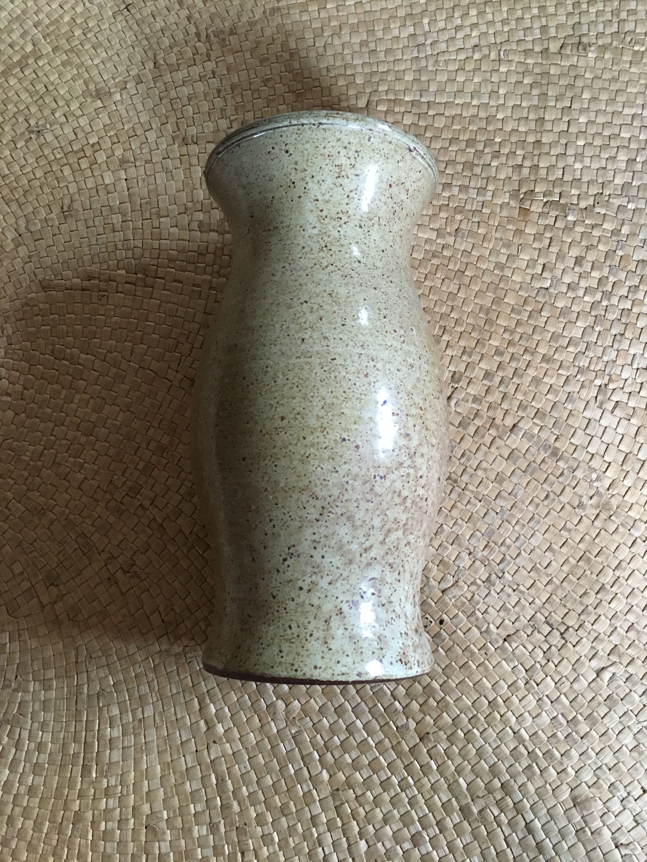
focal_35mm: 29
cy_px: 431
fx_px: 723
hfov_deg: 48.2
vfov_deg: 61.7
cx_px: 324
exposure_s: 1/25
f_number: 2.2
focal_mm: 4.15
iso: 200
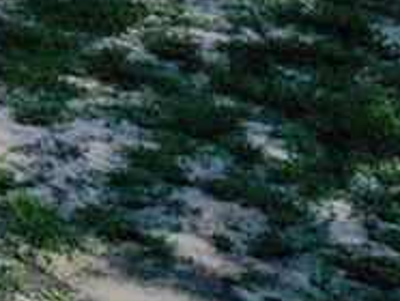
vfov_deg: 5.9
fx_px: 2673
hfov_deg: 6.7
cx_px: -1198
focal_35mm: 231
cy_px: -628
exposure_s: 1/120
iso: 100
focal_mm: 10.26
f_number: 4.5
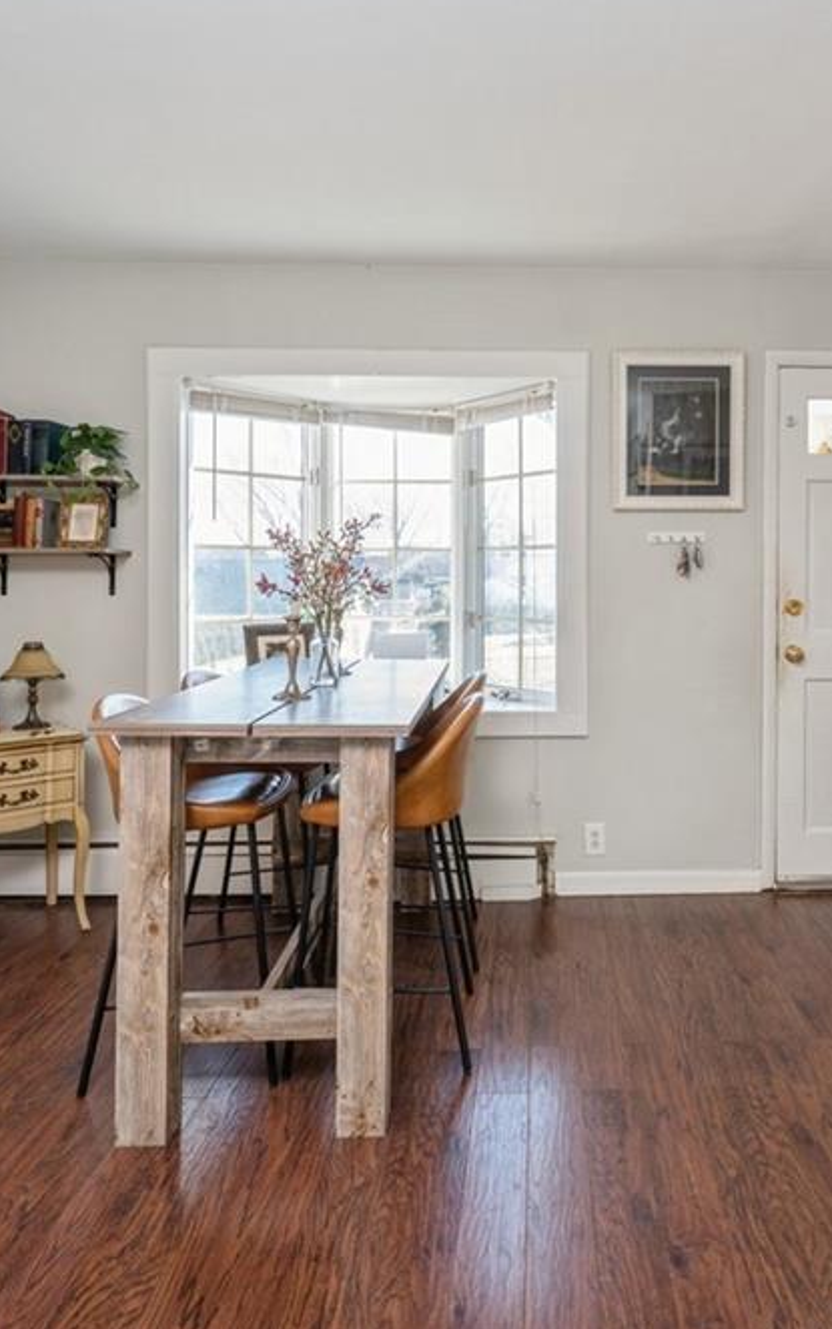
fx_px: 797
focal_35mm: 22
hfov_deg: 54.0
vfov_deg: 79.6
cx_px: 557
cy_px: 655
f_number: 11
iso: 200
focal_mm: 14
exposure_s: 1/15
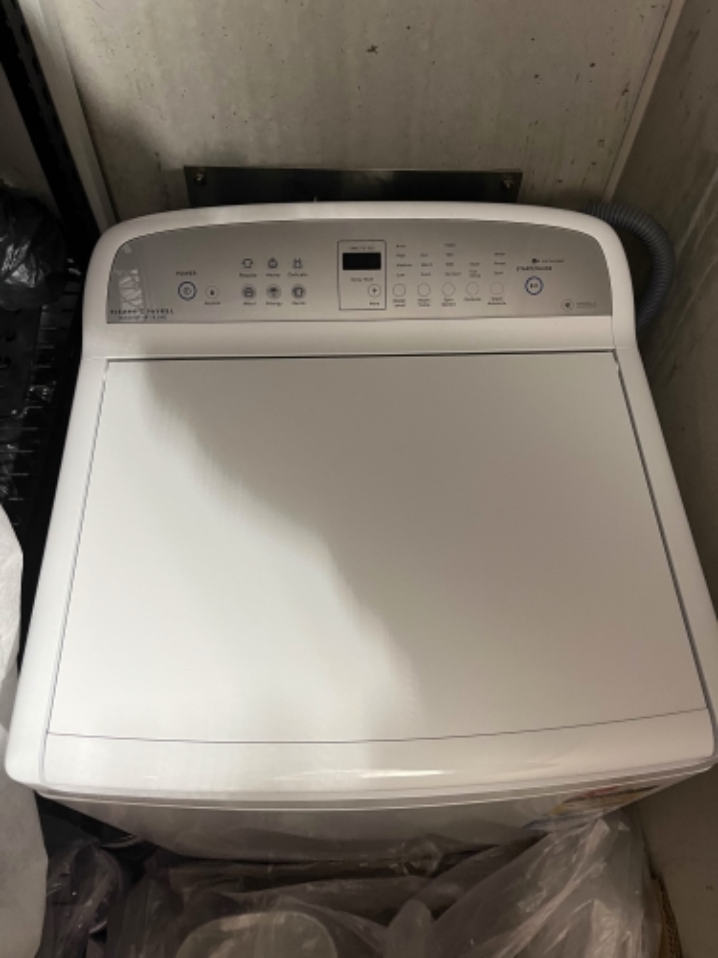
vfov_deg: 67.3
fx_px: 719
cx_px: 359
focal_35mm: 26
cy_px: 479
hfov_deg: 53.1
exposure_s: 1/50
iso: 400
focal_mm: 5.1
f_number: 1.6
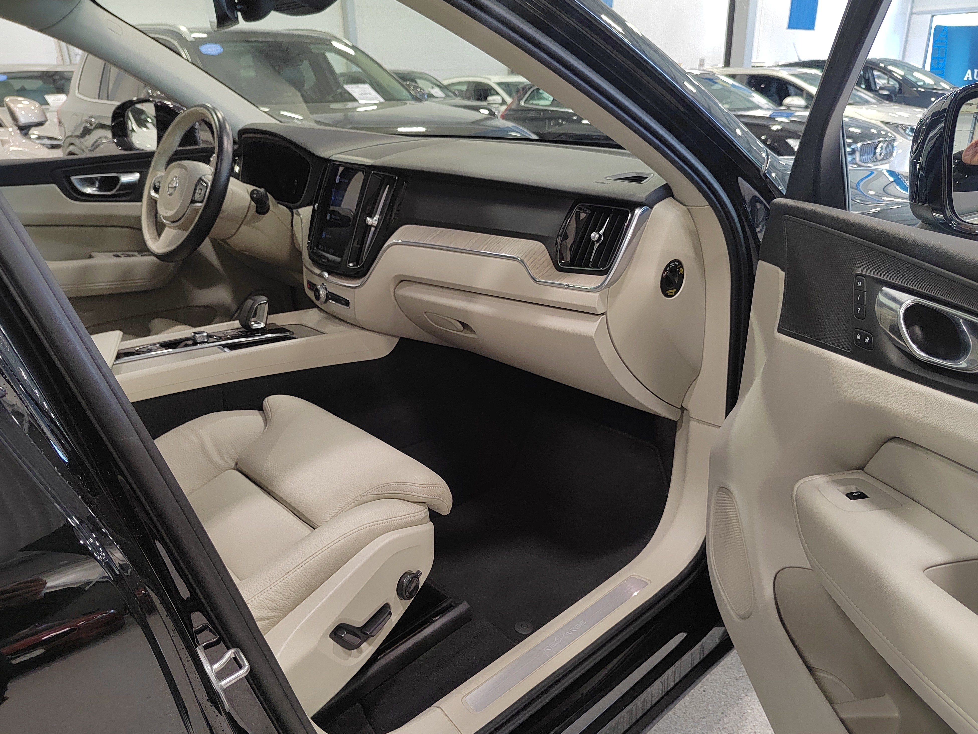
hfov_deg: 69.4
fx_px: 706
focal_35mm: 25
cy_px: 367
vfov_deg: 54.9
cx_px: 489
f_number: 1.9
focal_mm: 5.52
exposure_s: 1/50
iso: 688
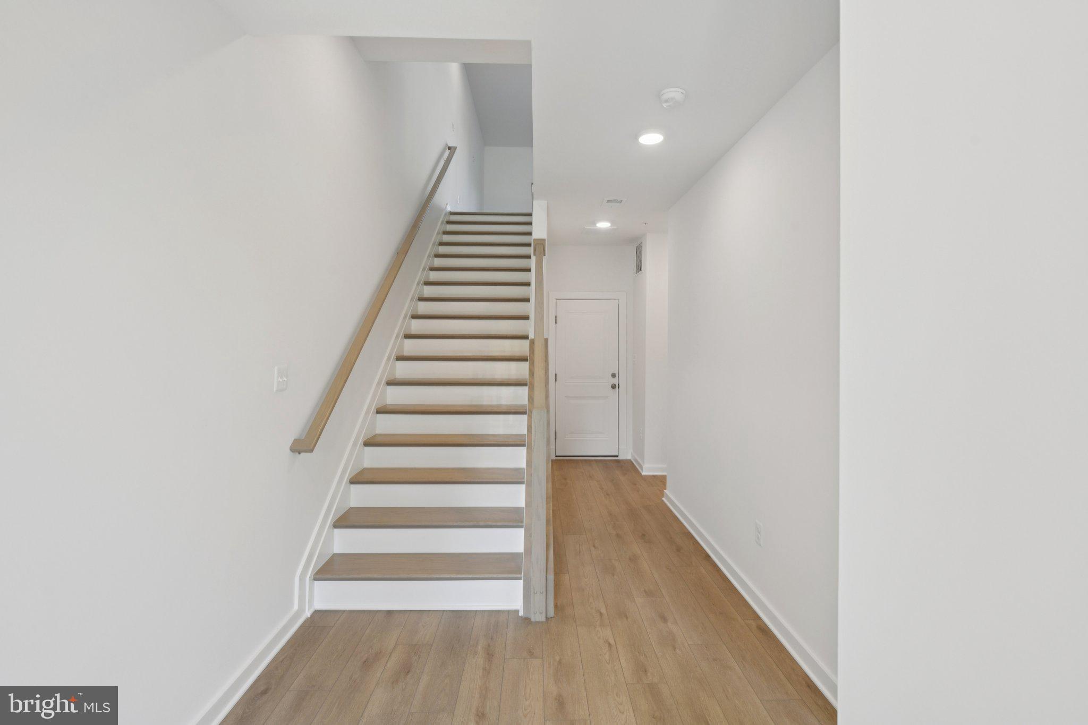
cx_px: 544
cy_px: 362
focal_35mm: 16
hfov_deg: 96.7
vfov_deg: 73.7
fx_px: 483
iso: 140
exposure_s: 1/15
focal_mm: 16
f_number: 8
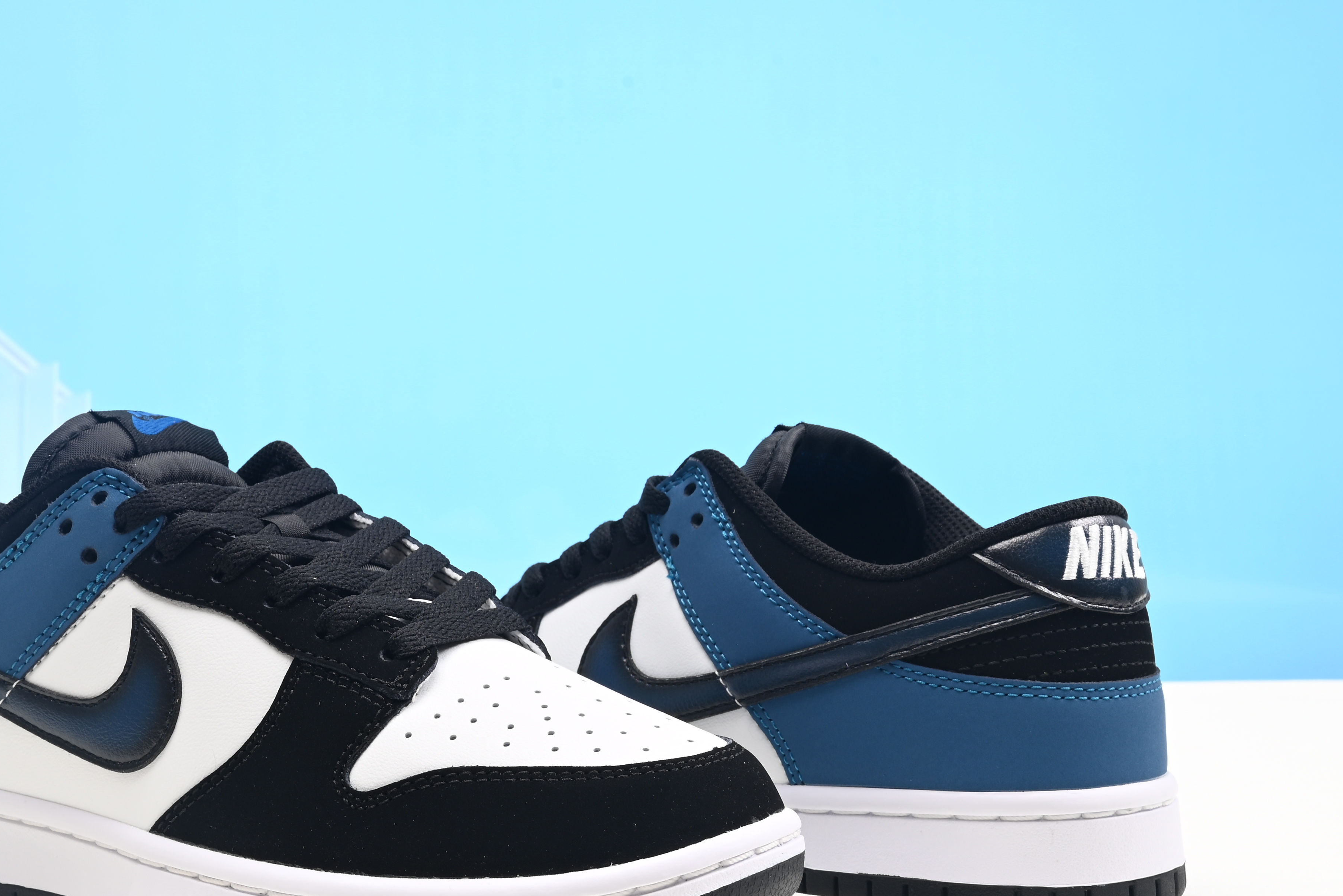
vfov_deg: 23.4
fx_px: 2164
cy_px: 429
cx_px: 475
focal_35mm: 58
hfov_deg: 34.2
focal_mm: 35
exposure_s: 1/1.6
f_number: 16
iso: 100
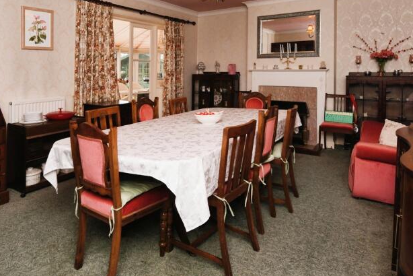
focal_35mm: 25
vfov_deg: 50.1
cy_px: 84
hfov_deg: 71.1
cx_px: 176
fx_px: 287
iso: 800
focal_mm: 15
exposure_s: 1/60
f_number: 11
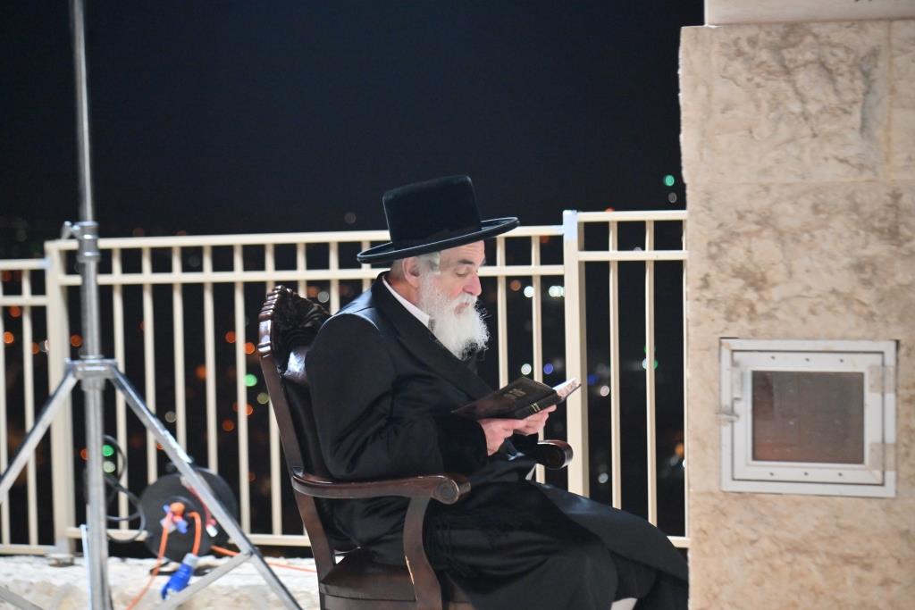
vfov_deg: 13.0
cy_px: 305
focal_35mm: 105
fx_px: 2669
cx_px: 458
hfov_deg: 19.5
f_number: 4
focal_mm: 105
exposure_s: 1/100
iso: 2500
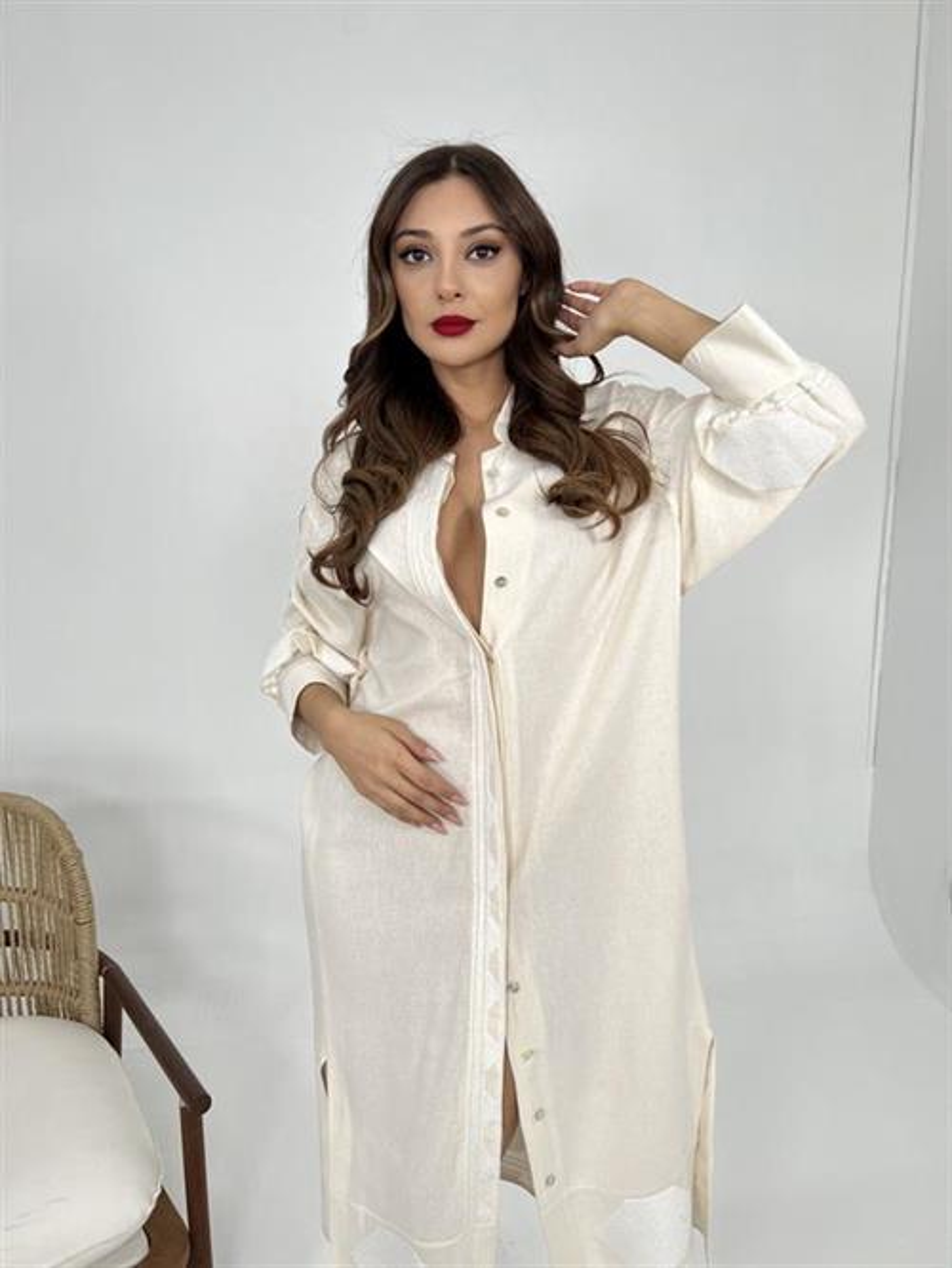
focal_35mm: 26
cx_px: 476
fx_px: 953
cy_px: 634
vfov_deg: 67.3
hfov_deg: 53.1
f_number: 1.5
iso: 40
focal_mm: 5.7
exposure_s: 1/178
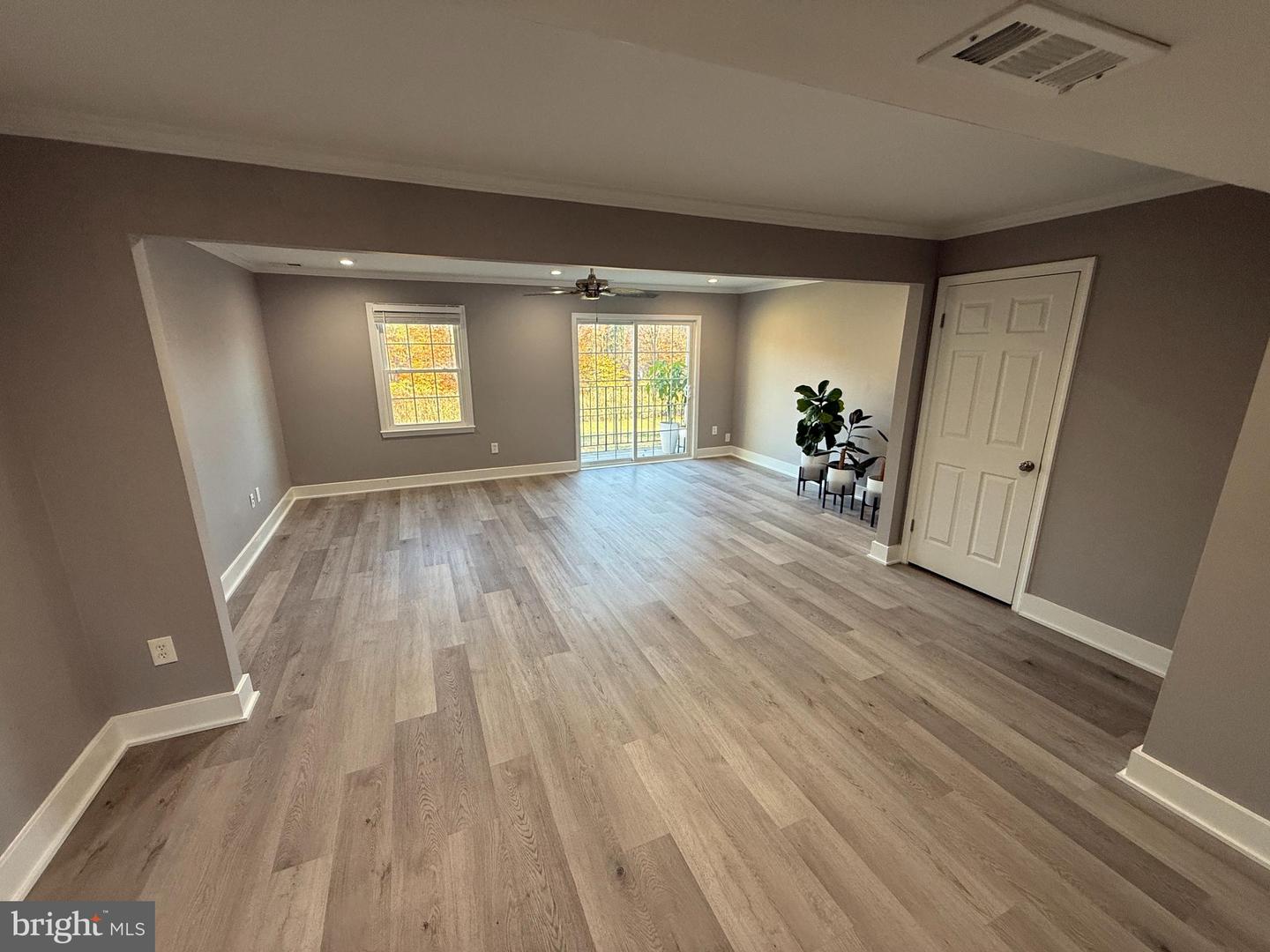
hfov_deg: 102.1
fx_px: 514
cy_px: 476
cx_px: 635
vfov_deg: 85.7
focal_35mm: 14
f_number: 2.2
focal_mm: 2.22
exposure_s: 1/120
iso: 160
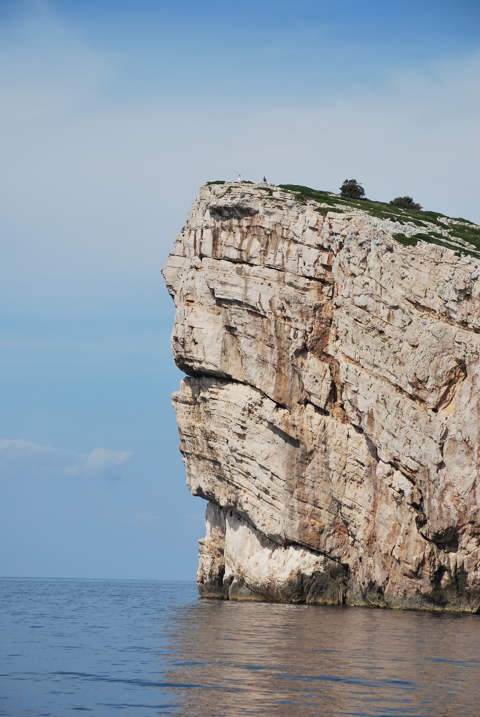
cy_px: 358
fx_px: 2394
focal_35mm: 120
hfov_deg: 11.5
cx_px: 240
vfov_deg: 17.0
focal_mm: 80
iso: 100
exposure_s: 1/640
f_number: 6.3
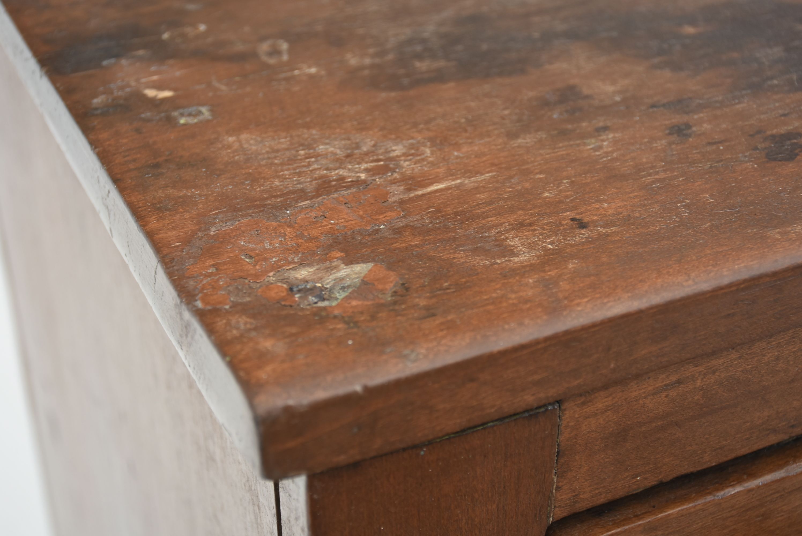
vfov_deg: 19.0
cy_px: 268
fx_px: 1605
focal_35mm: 72
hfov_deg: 28.1
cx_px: 401
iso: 200
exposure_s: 1/125
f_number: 7.1
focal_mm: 48
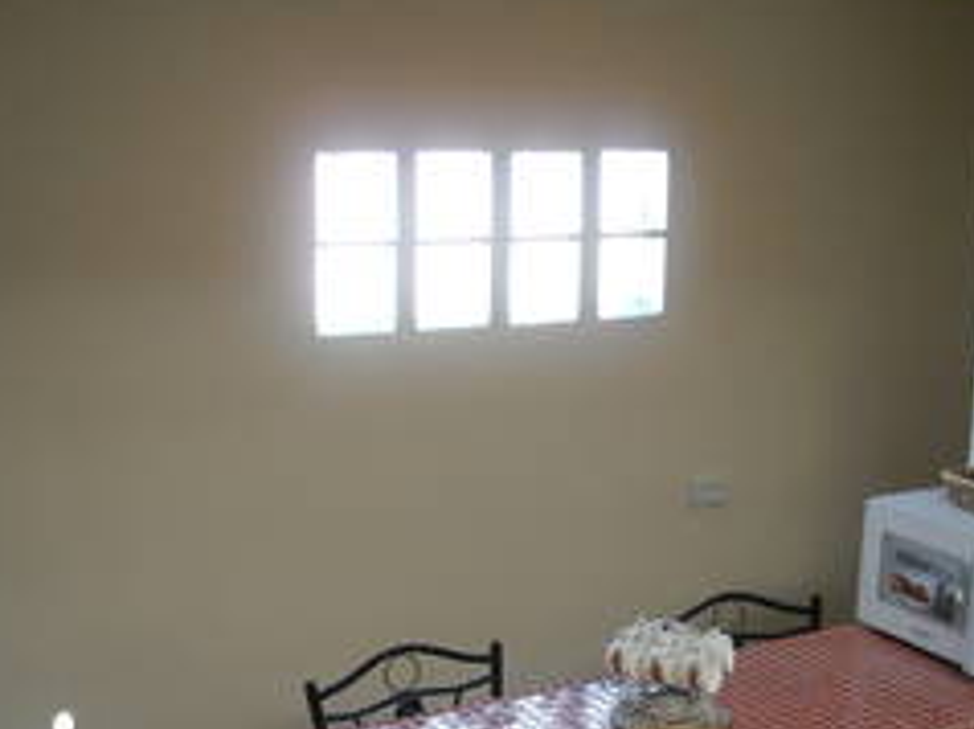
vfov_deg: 27.1
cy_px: 537
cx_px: 487
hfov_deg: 36.2
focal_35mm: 53
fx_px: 1490
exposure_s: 1/60
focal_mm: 5.7
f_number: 2.8
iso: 208
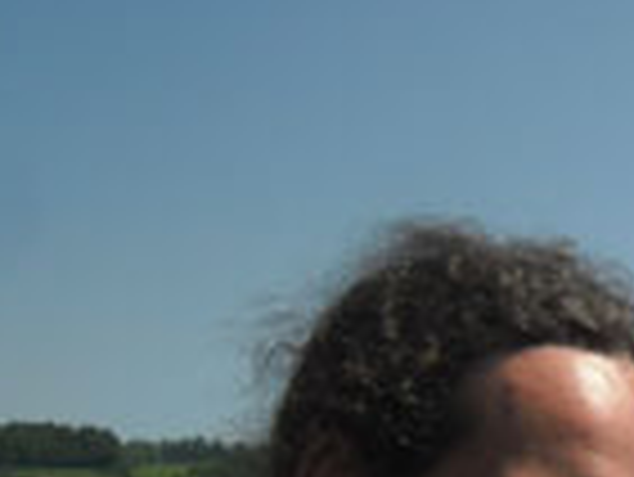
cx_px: 922
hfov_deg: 20.0
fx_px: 1576
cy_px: 526
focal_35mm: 86
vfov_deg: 16.7
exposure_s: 1/173
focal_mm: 4.9
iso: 80
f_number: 9
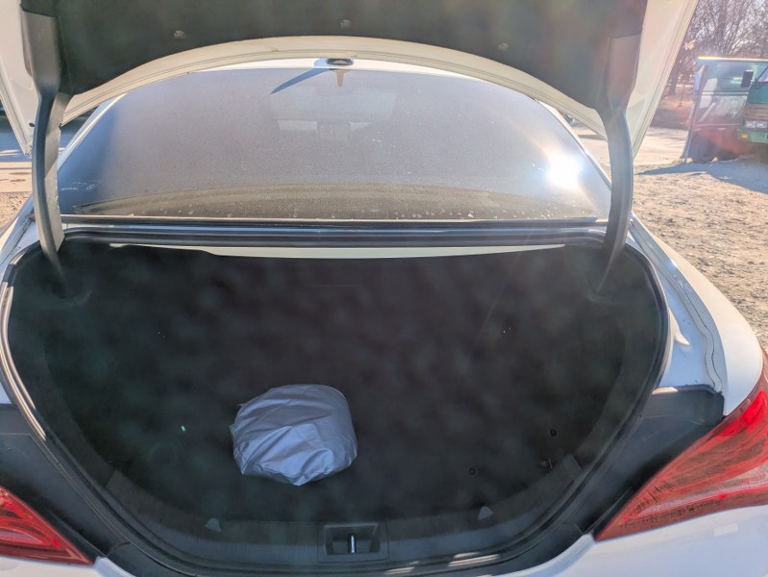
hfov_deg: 69.4
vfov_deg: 54.9
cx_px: 384
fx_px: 555
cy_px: 288
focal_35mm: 25
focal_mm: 5.43
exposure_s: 1/2155
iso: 51
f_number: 1.89
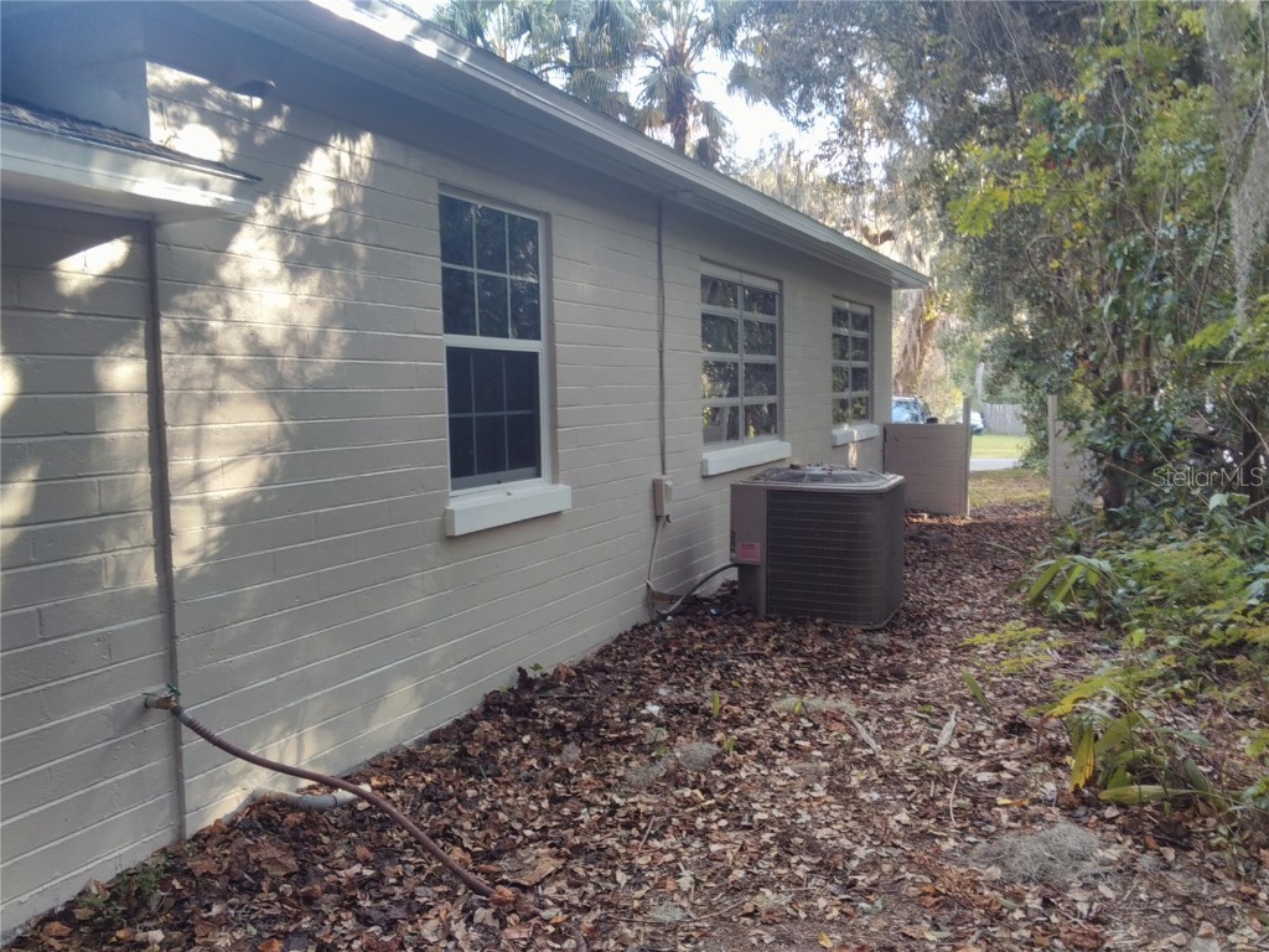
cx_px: 634
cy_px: 476
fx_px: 1026
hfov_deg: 63.4
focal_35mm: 28
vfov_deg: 49.7
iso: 60
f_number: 2.65
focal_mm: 3.69
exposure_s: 1/40
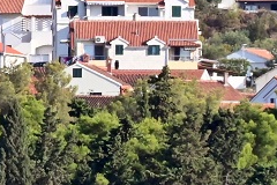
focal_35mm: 1503
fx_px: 11564
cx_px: -365
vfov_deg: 0.9
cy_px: -12
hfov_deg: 1.4
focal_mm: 240
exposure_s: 1/250
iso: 1600
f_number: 29
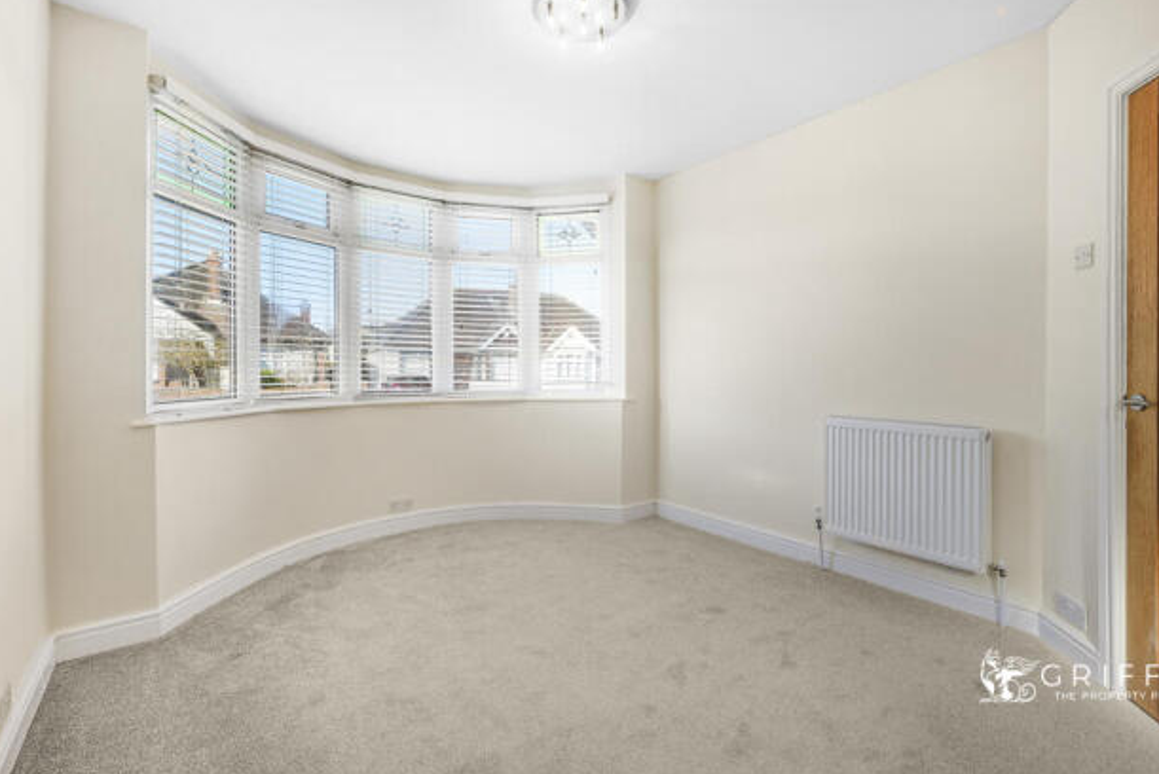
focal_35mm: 15
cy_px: 388
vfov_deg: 77.4
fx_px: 483
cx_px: 598
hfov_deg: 100.3
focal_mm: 14
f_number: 3.2
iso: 100
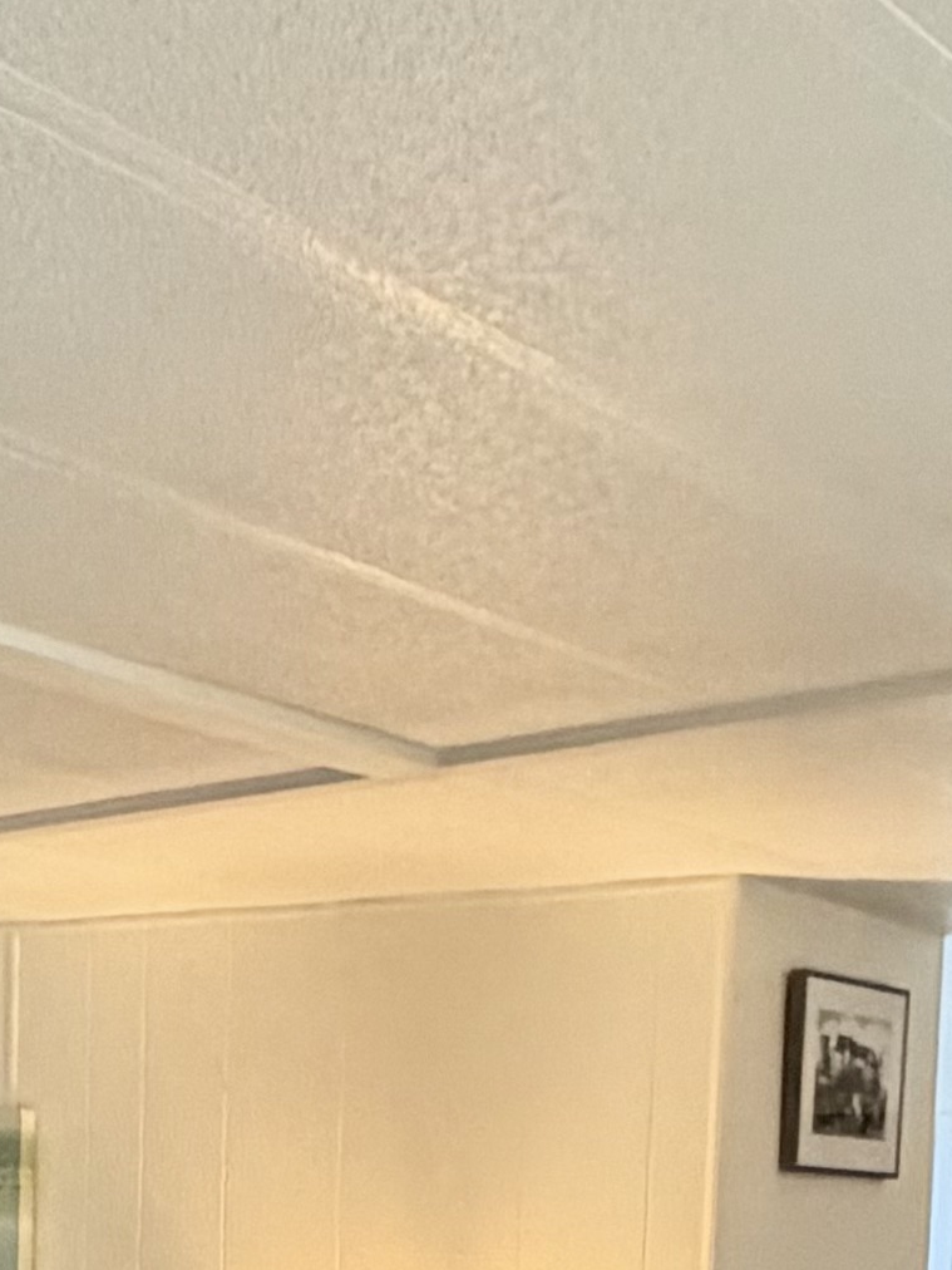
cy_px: 1855
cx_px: -19
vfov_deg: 21.2
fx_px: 2897
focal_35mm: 79
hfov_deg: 18.2
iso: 400
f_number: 2.2
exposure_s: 1/60
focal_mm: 2.22
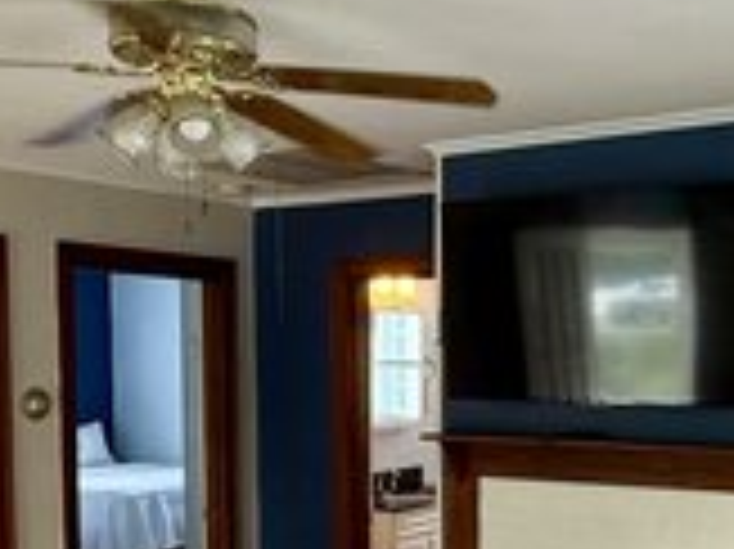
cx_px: 563
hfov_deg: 34.1
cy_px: 432
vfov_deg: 26.1
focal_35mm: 55
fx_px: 1165
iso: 400
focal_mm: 2.22
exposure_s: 1/60
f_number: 2.2
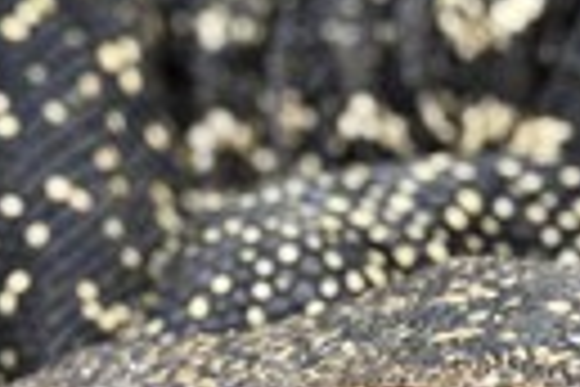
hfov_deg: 3.2
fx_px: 10504
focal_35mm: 652
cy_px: 490
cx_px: 445
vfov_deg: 2.1
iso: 800
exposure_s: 1/100
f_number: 5.6
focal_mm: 200
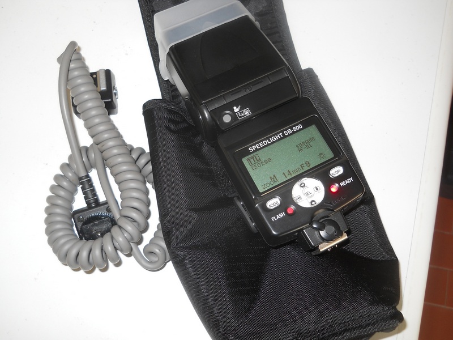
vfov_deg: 35.1
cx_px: 226
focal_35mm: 41
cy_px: 170
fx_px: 537
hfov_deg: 45.8
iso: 80
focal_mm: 6.72
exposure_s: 1/30
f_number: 3.1
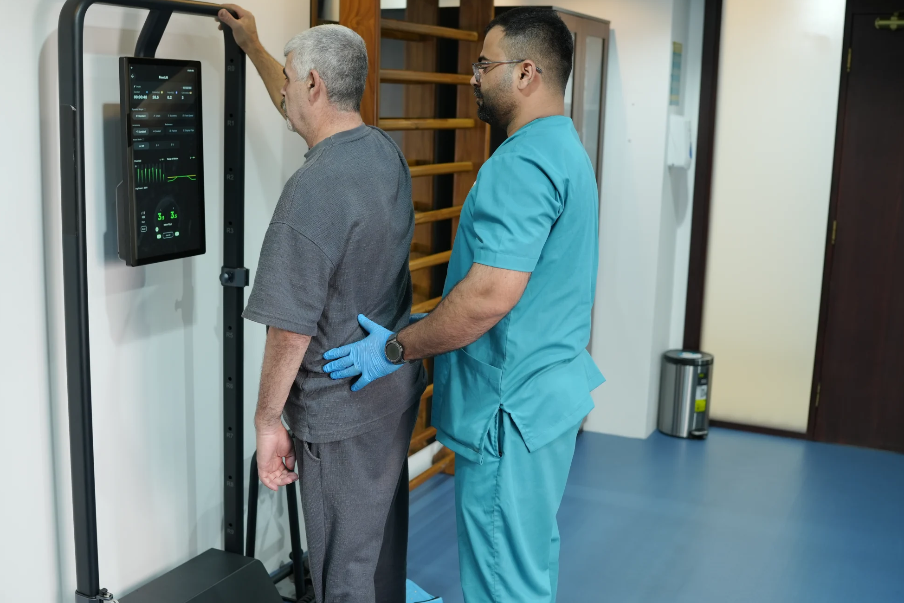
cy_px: 340
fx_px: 1155
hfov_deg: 42.6
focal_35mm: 46
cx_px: 391
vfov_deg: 29.2
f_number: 2.8
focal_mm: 35
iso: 320
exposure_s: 1/100
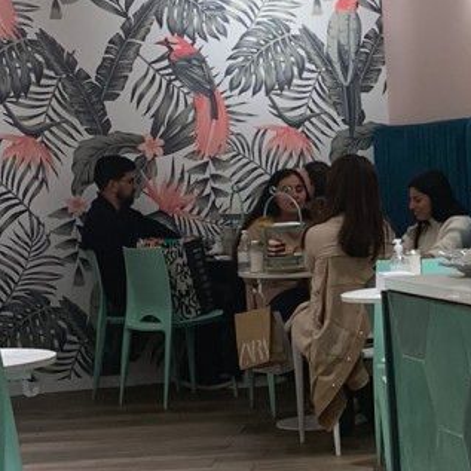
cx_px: 533
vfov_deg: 14.9
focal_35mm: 116
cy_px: 400
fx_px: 1786
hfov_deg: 14.6
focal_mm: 4.25
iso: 80
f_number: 1.8
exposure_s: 1/100
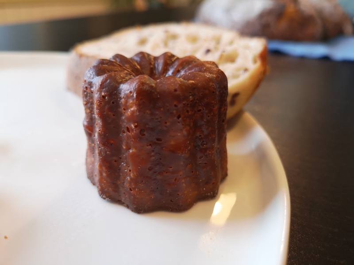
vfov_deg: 51.4
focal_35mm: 27
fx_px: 276
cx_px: 177
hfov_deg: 65.3
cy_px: 132
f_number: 1.8
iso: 125
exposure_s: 1/60
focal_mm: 3.95
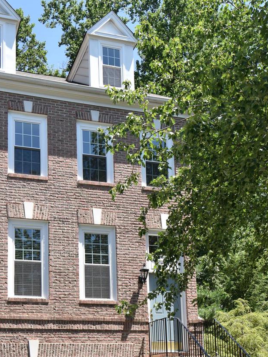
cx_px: 103
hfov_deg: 27.0
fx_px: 557
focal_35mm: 54
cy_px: 314
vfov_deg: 33.8
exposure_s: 1/400
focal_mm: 30
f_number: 10
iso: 400
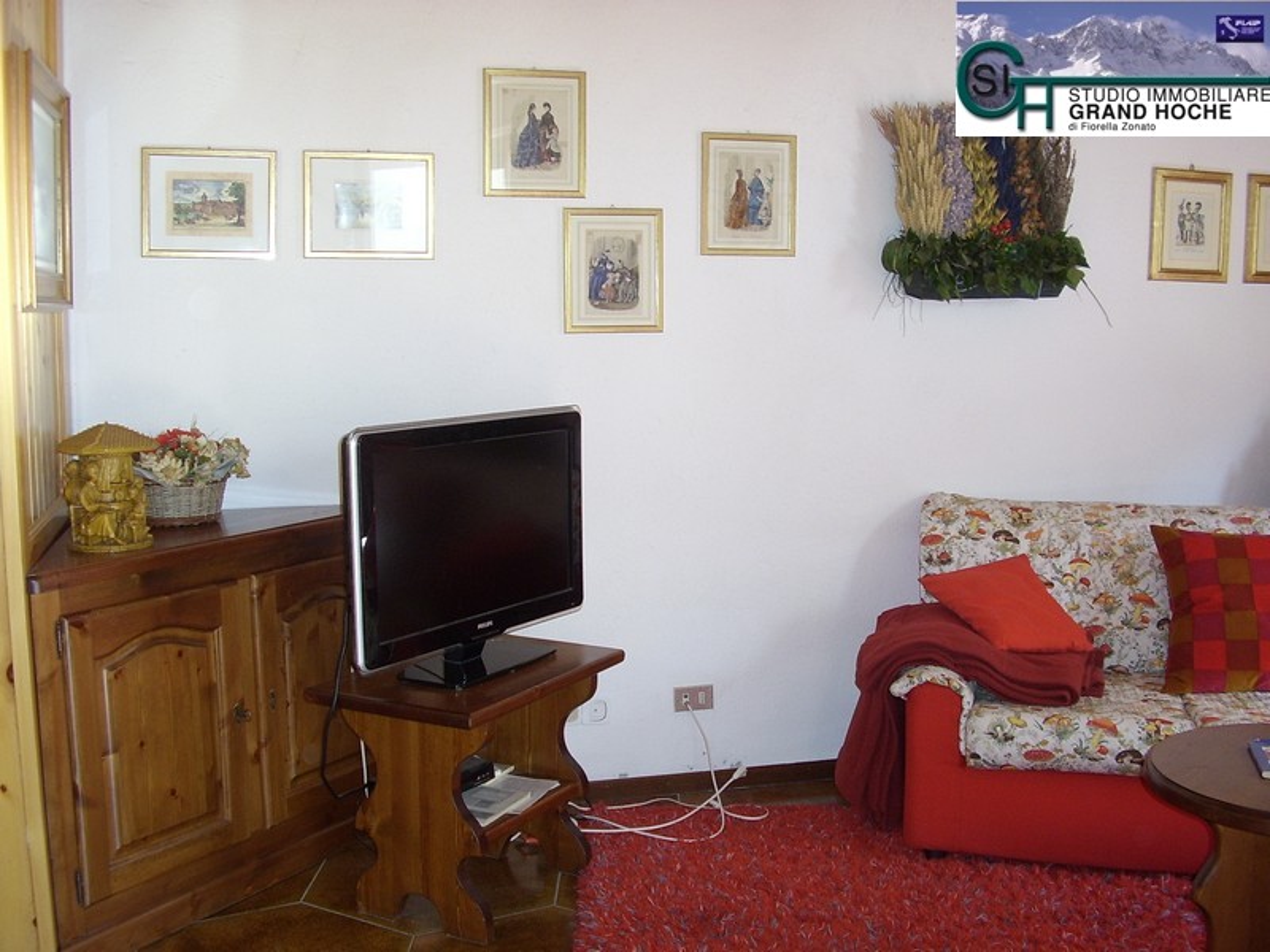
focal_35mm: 30
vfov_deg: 46.8
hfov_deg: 60.0
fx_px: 1101
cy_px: 476
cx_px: 635
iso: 100
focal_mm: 5.8
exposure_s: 1/21
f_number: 2.9
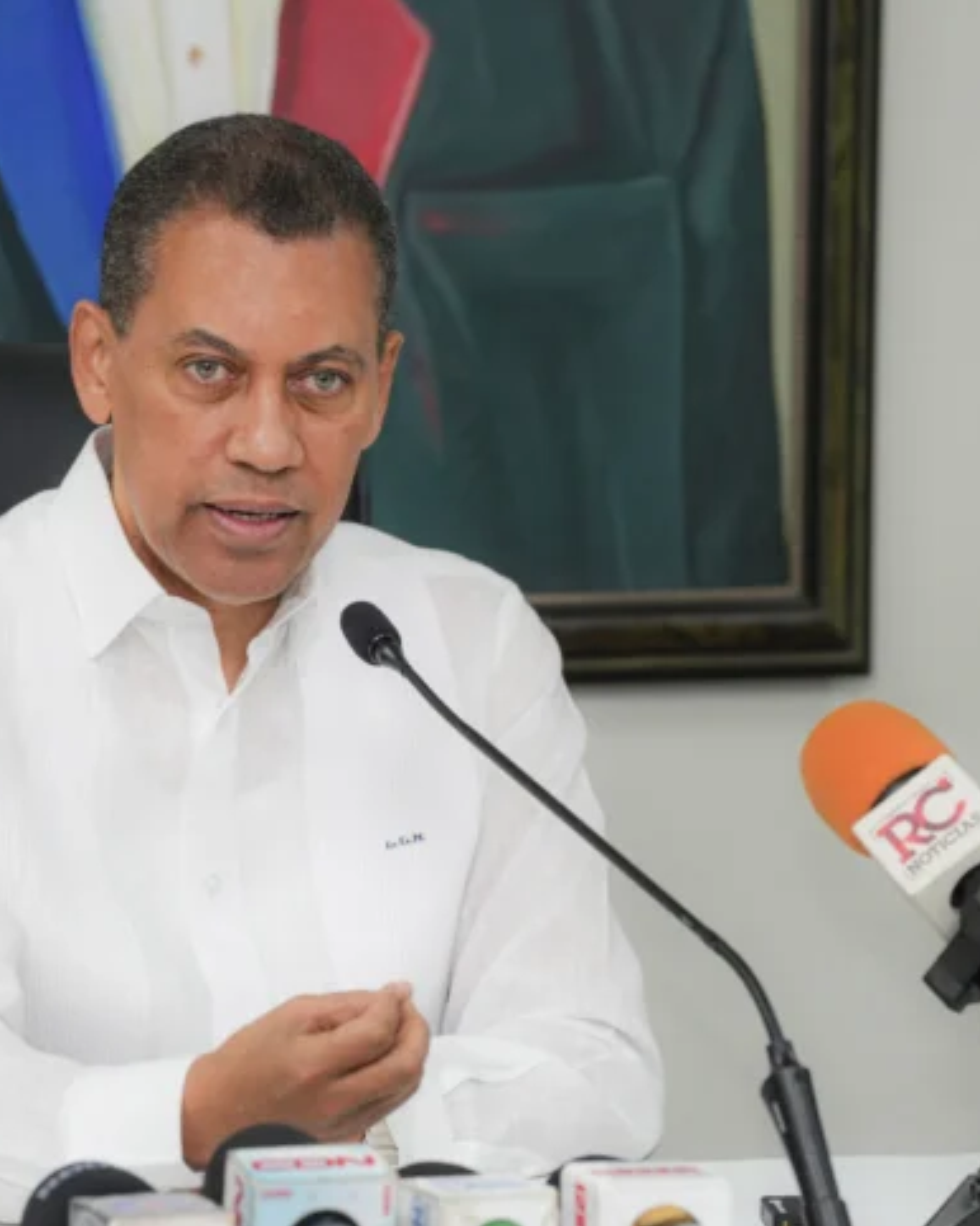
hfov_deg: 6.2
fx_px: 9033
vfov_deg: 7.8
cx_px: 277
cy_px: 613
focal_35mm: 249
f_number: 4.5
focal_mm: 176
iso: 800
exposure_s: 1/125
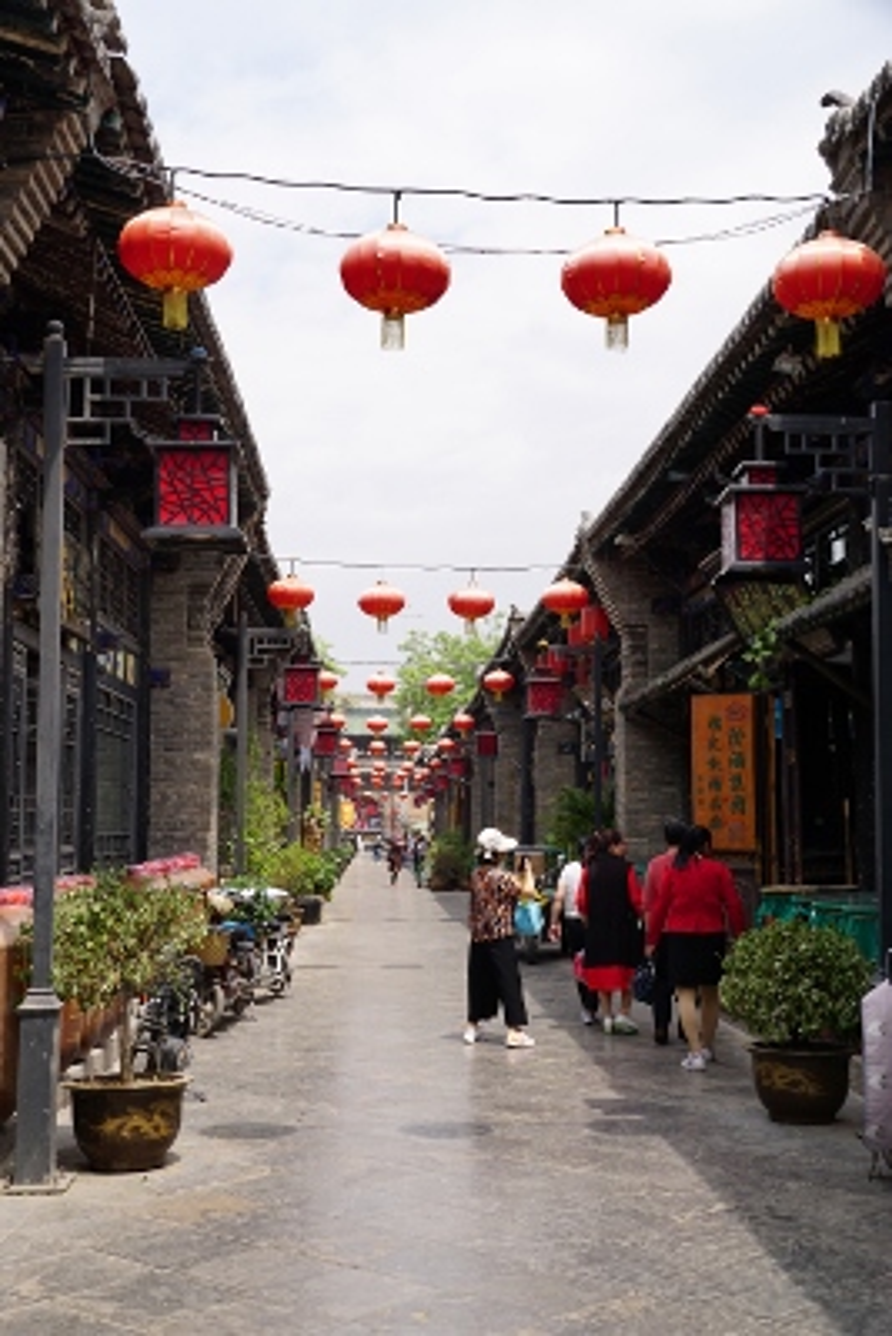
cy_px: 668
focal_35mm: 42
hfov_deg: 31.9
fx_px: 1560
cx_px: 446
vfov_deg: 46.4
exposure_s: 1/160
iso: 100
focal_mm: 28
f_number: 10
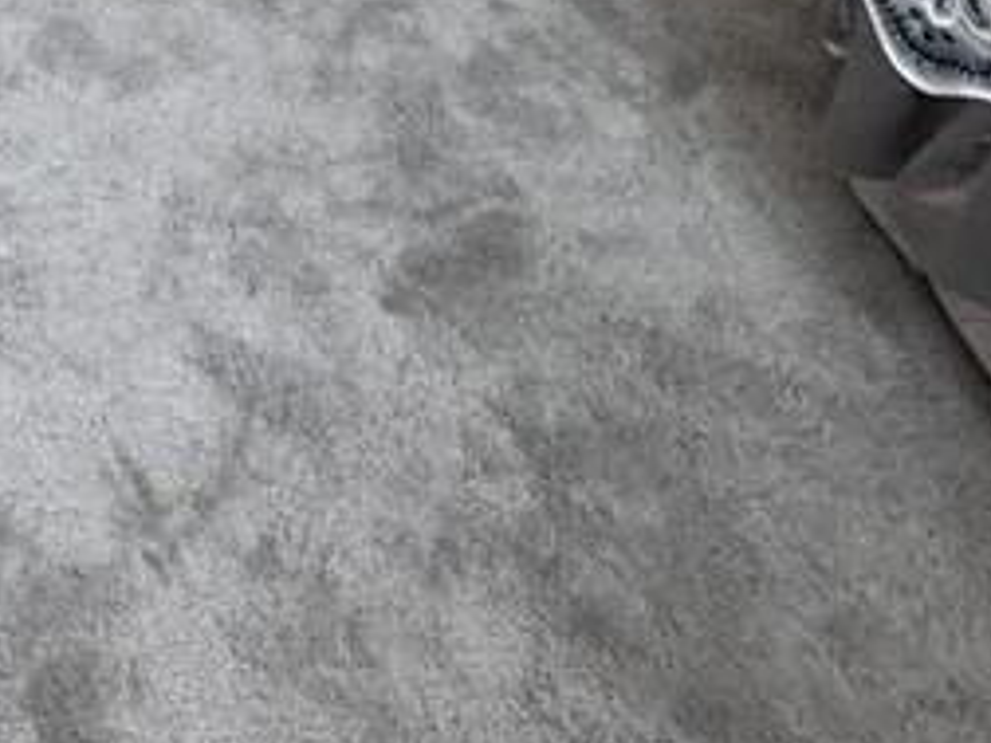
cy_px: -684
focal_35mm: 57
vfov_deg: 18.4
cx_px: -173
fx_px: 1632
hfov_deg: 29.4
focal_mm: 2.22
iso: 250
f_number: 2.2
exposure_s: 1/50
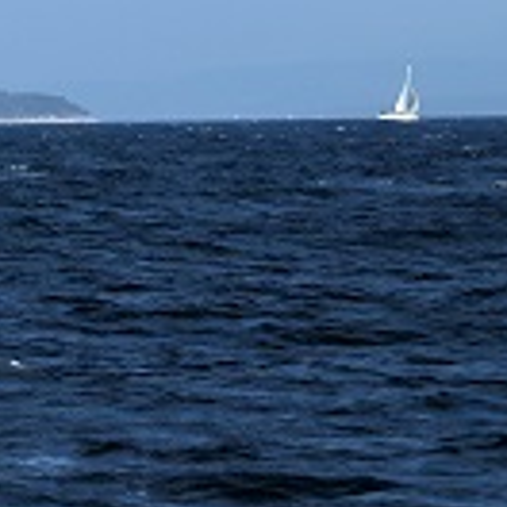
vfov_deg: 2.6
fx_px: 11152
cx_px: -760
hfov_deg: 2.6
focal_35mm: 673
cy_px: -545
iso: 100
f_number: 7.1
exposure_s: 1/800
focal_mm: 110
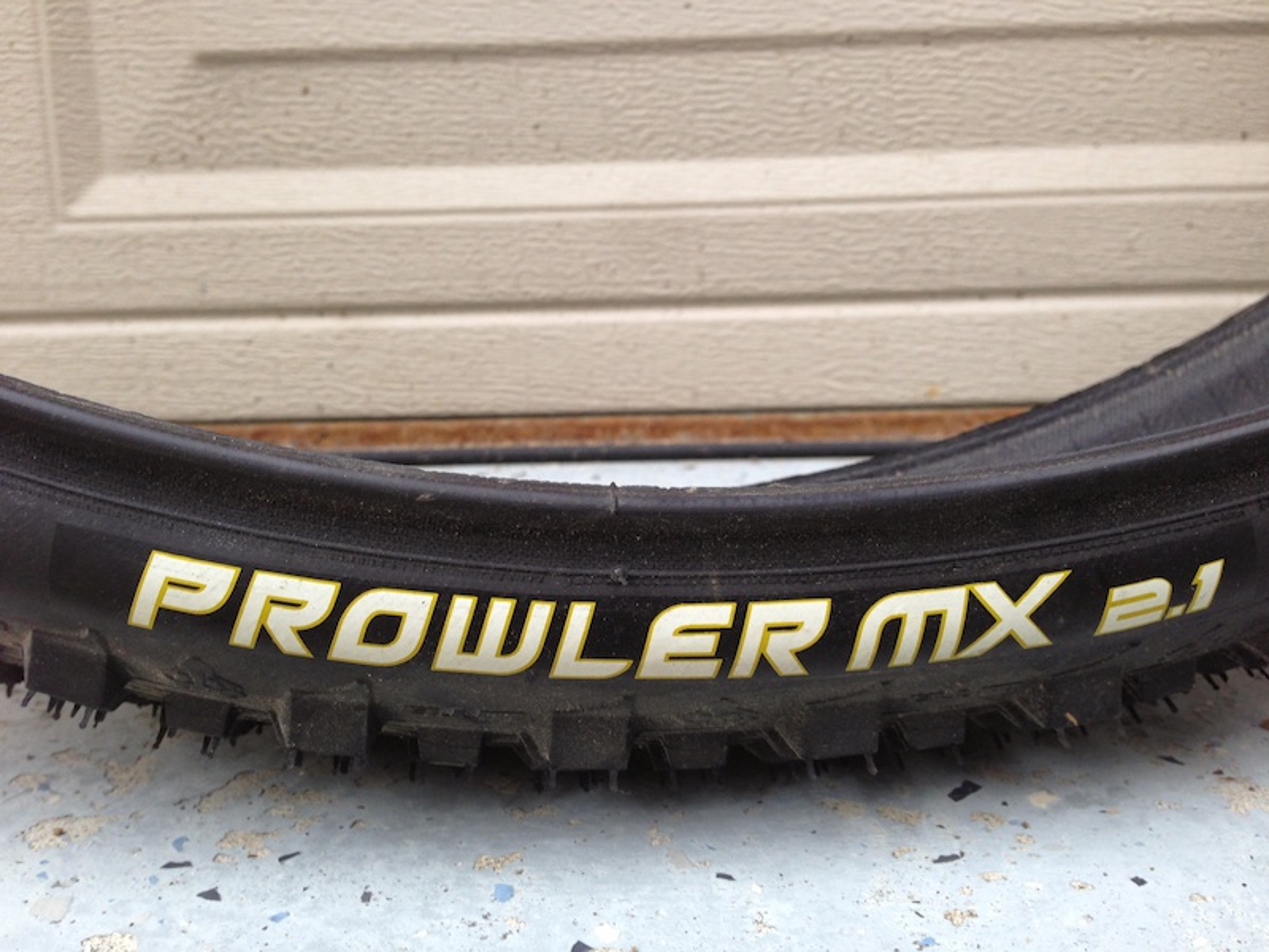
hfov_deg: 55.4
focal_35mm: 33
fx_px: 1210
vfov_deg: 42.9
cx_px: 634
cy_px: 476
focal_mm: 4.12
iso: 50
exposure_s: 1/60
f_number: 2.4
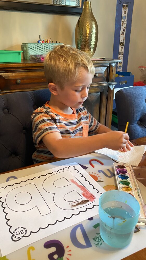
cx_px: 67
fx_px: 199
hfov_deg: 40.2
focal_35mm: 29
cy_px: 128
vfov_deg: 66.0
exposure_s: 1/60
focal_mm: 4.25
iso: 320
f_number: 1.8
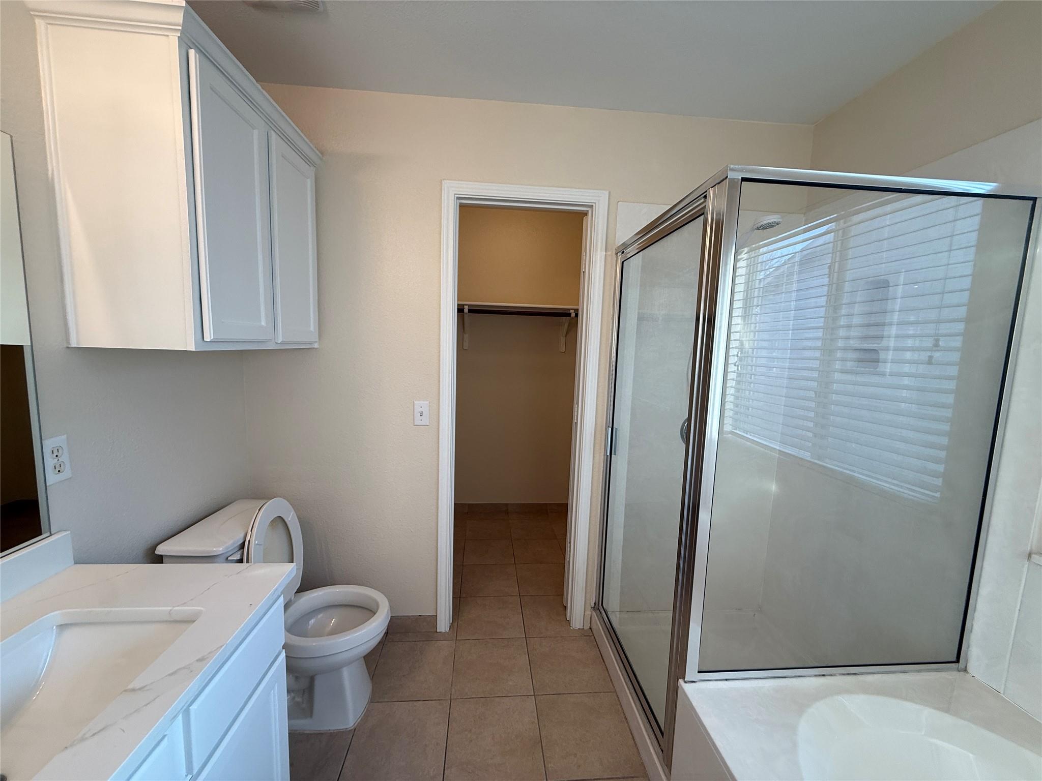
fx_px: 421
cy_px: 390
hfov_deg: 102.1
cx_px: 521
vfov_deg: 85.7
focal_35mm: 14
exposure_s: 1/120
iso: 100
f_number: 2.2
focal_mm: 2.22
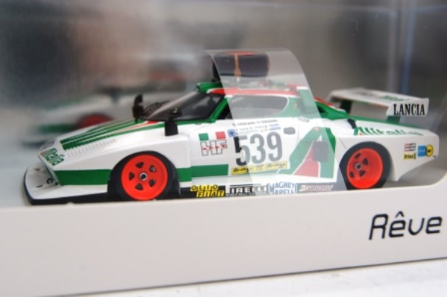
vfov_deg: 25.7
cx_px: 224
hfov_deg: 37.9
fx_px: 651
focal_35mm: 52
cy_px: 148
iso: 200
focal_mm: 35
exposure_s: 1/13
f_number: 10
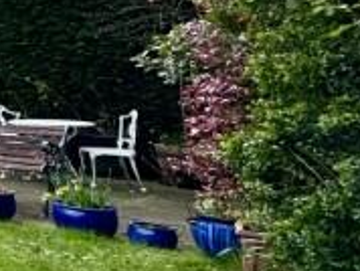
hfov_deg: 16.5
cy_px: 22
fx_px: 698
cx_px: -448
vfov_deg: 21.4
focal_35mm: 67
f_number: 2.2
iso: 50
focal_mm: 2.22
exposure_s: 1/1160
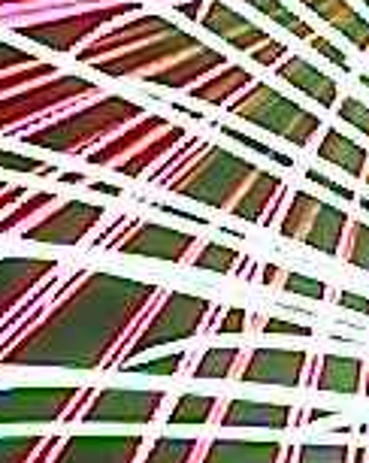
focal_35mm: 286
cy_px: 375
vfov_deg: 6.8
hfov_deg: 5.3
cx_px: 705
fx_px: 3912
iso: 100
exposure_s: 6.63
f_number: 7.1
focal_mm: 8.9
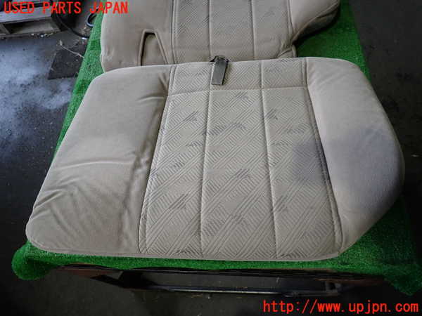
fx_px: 305
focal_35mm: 25
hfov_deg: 69.4
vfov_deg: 54.9
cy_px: 158
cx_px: 211
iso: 160
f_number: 2
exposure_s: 1/60
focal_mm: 4.5
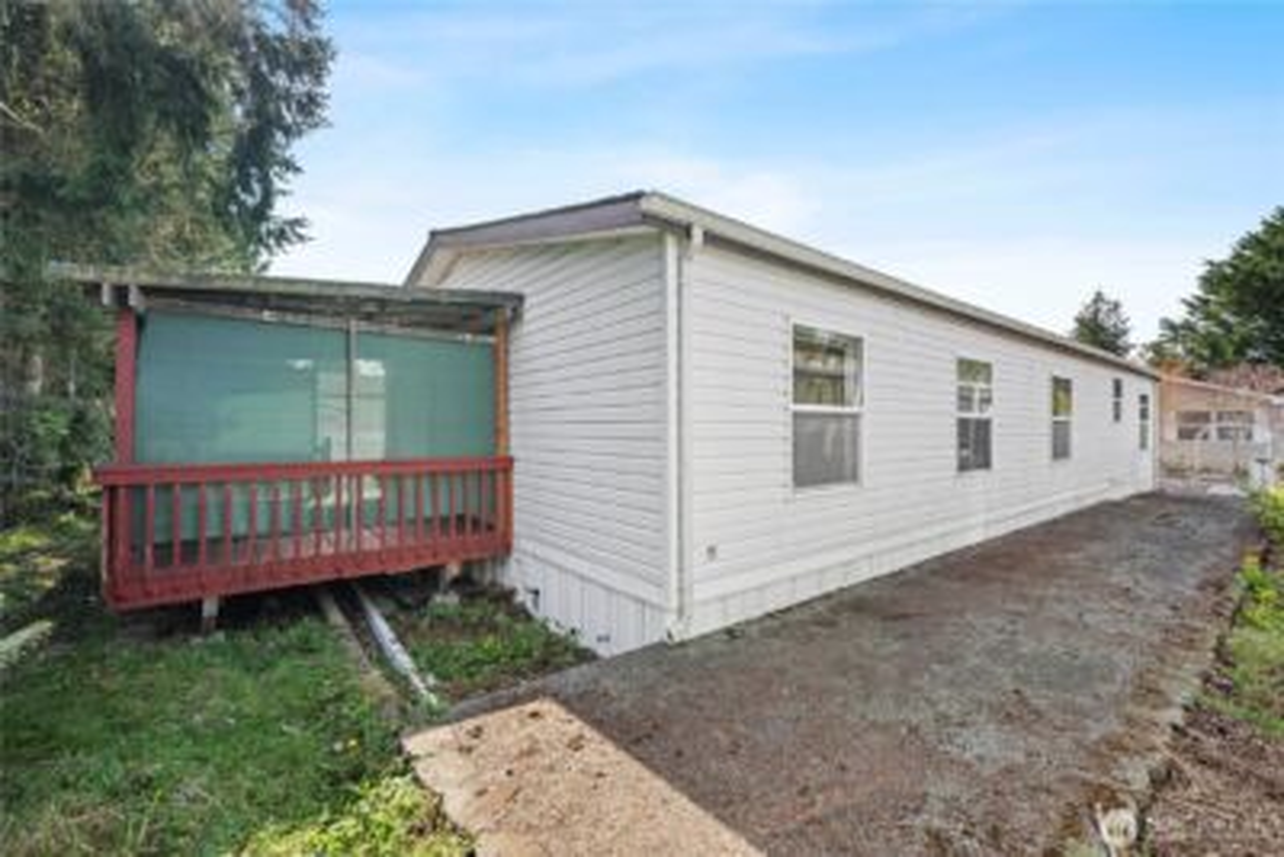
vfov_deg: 81.3
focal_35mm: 14
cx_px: 642
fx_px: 499
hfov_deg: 104.2
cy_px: 428
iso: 200
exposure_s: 1/100
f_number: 8
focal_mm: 14
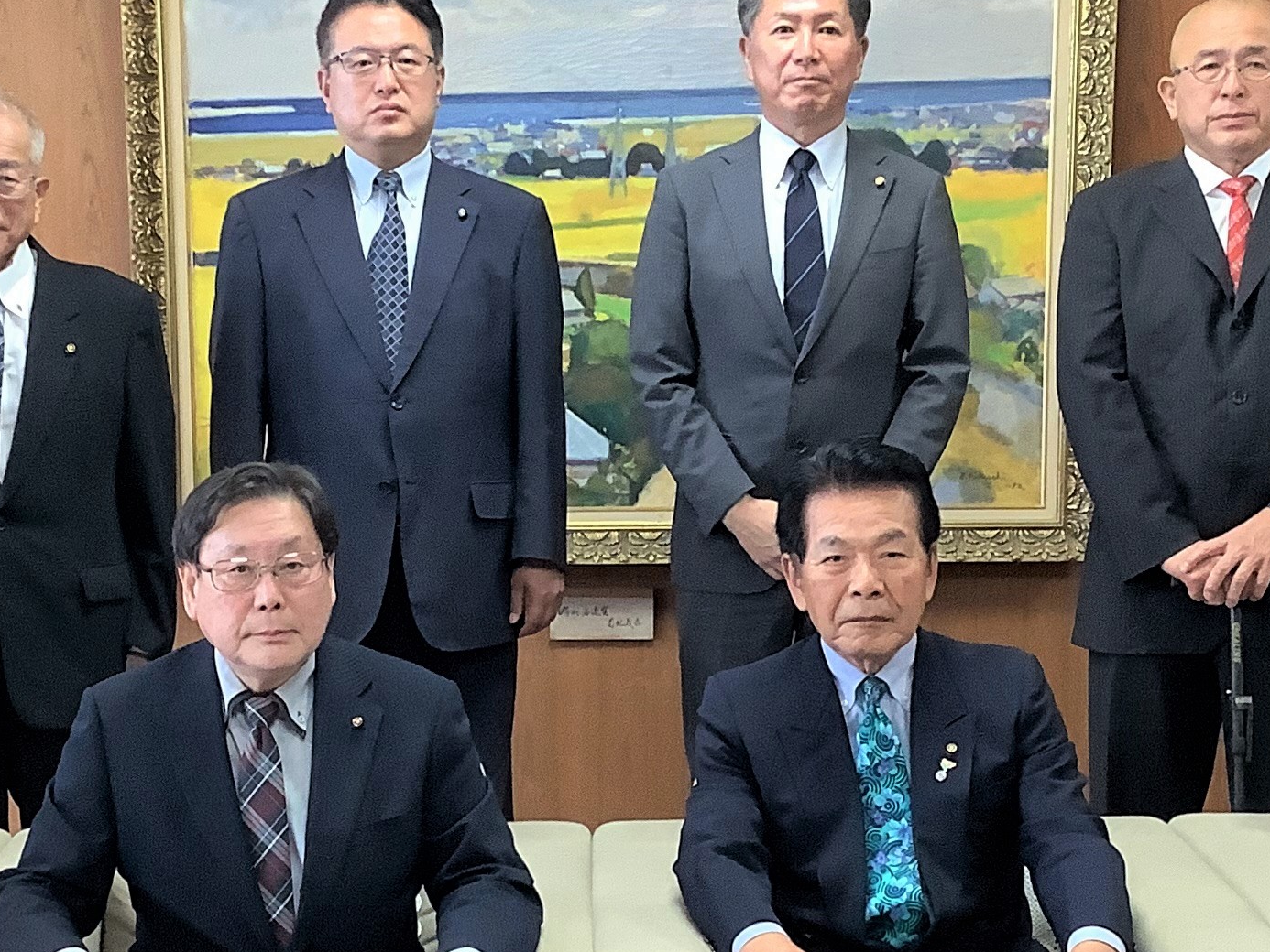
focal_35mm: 73
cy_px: 649
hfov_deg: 26.7
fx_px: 2679
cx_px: 593
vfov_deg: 20.1
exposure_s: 1/60
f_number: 2.4
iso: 250
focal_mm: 3.3
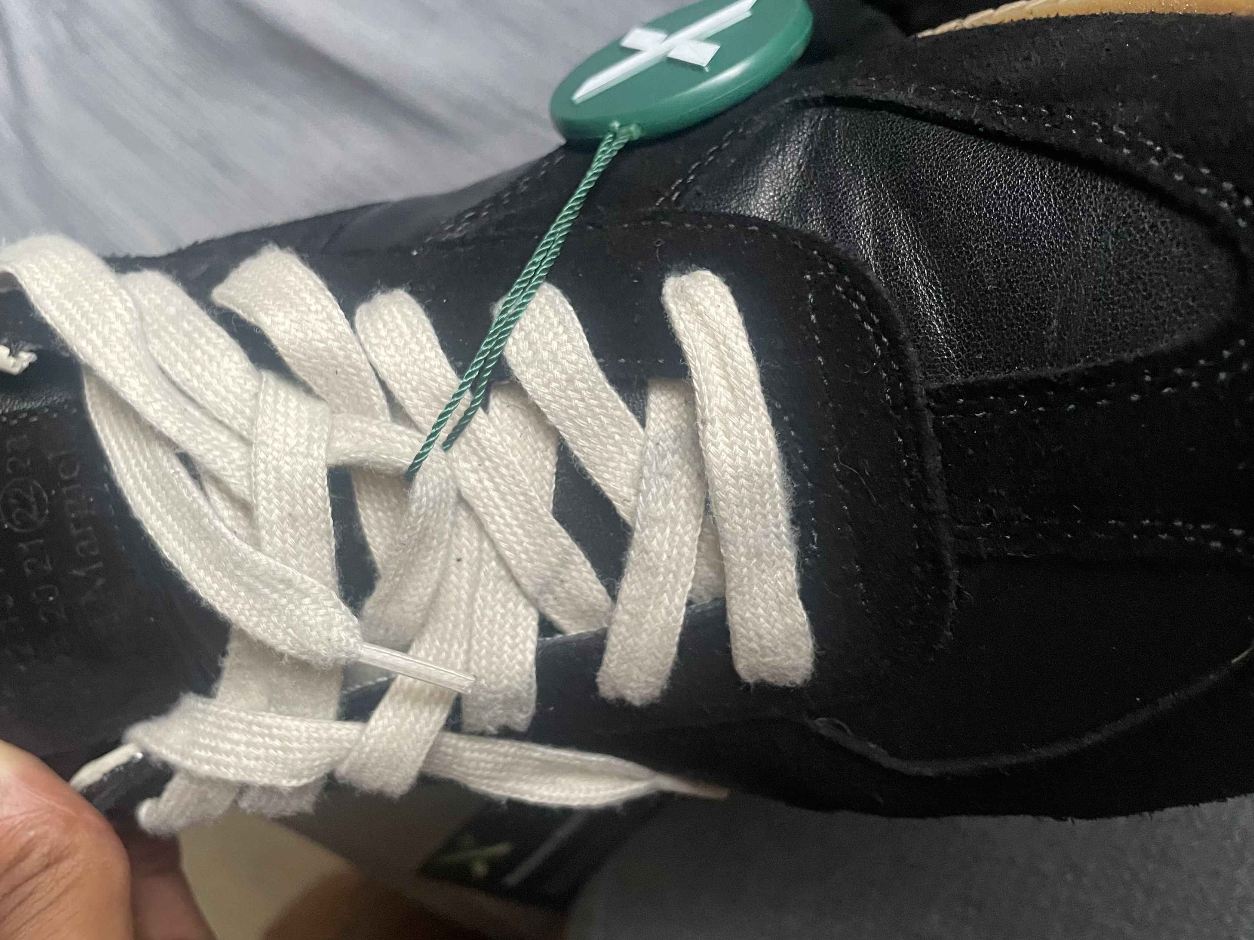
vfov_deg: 45.3
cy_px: 410
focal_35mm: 31
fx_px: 1123
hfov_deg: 58.0
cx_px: 519
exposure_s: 1/60
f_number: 1.6
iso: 400
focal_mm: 4.2
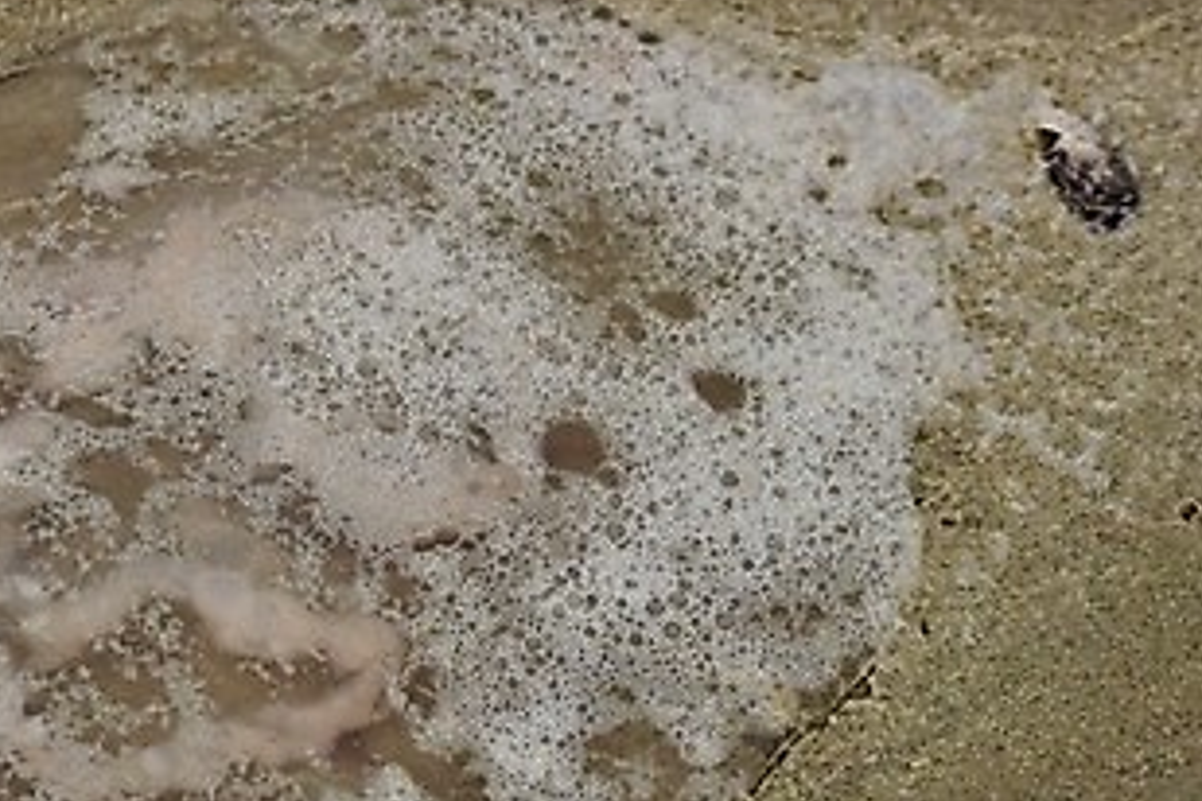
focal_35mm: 268
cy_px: 529
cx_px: 261
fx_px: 8948
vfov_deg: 5.1
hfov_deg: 7.7
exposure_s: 1/500
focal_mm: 92
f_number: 5.6
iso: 100
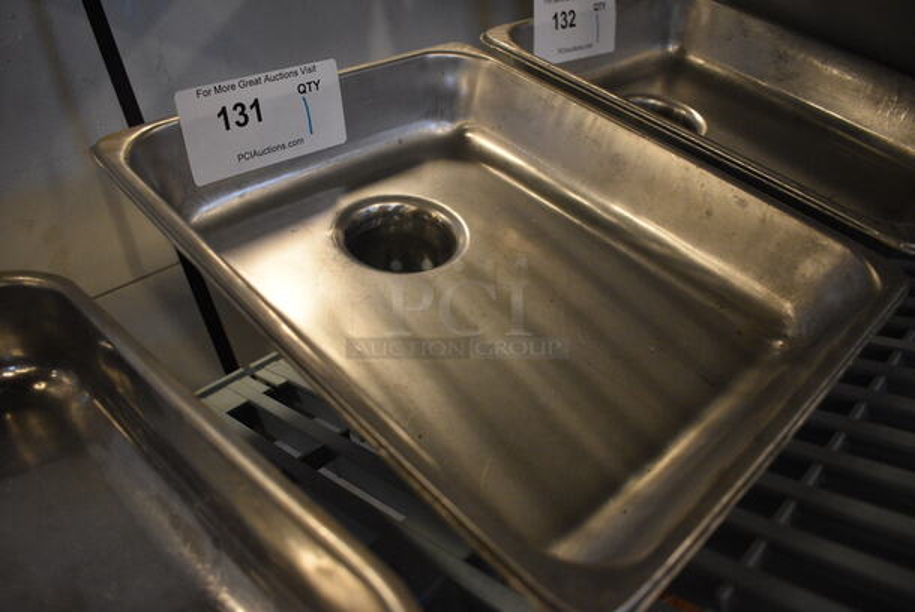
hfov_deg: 67.3
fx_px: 687
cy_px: 306
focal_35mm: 27
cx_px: 458
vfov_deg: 48.0
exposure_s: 1/125
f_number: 3.5
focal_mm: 18
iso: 2200
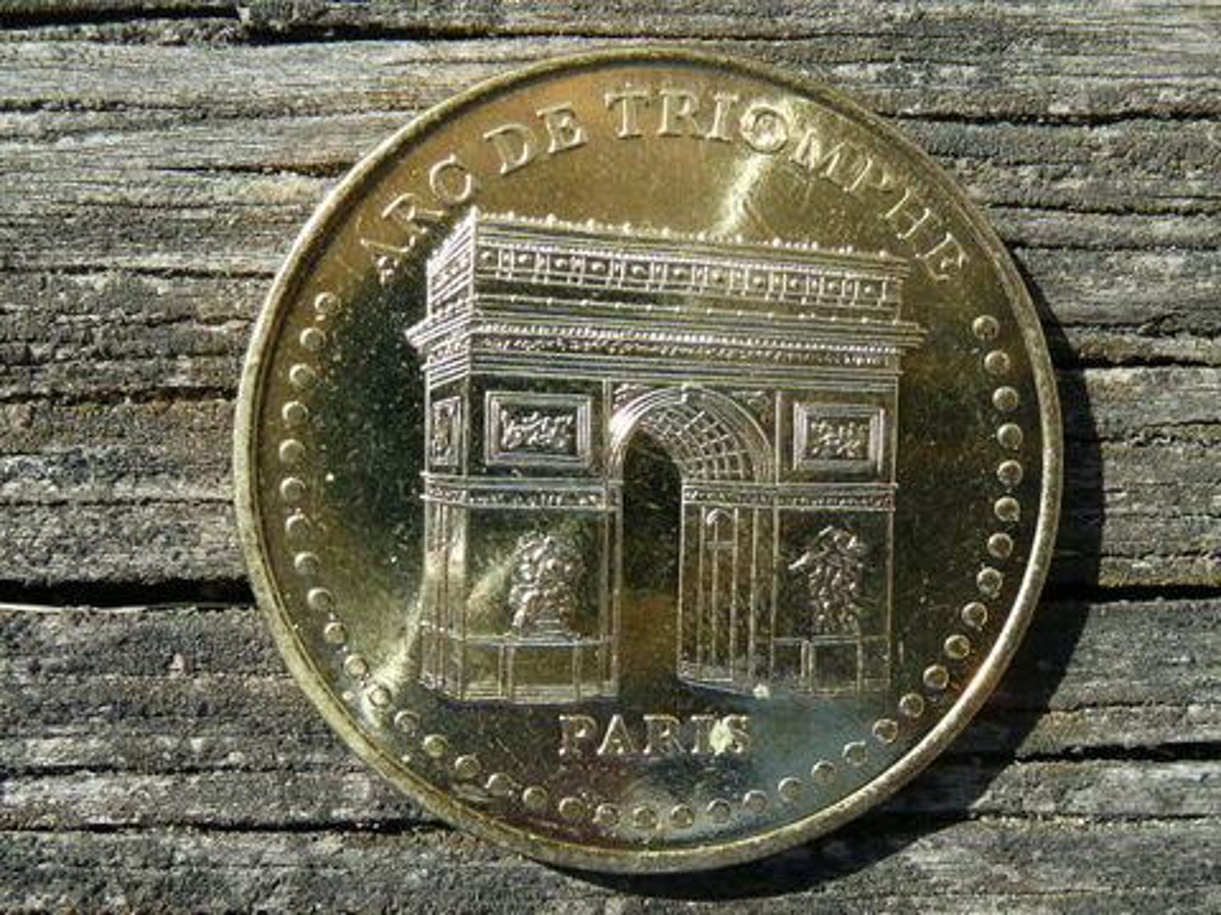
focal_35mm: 48
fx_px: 1693
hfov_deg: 39.7
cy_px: 458
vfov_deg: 30.3
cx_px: 610
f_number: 3.9
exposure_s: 1/400
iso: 100
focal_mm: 6.5
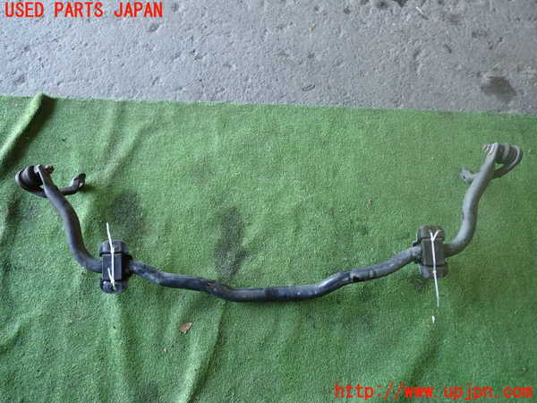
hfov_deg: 63.4
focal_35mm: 28
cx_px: 268
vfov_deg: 49.7
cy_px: 202
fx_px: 434
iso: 200
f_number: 2.2
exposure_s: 1/60
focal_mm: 5.05
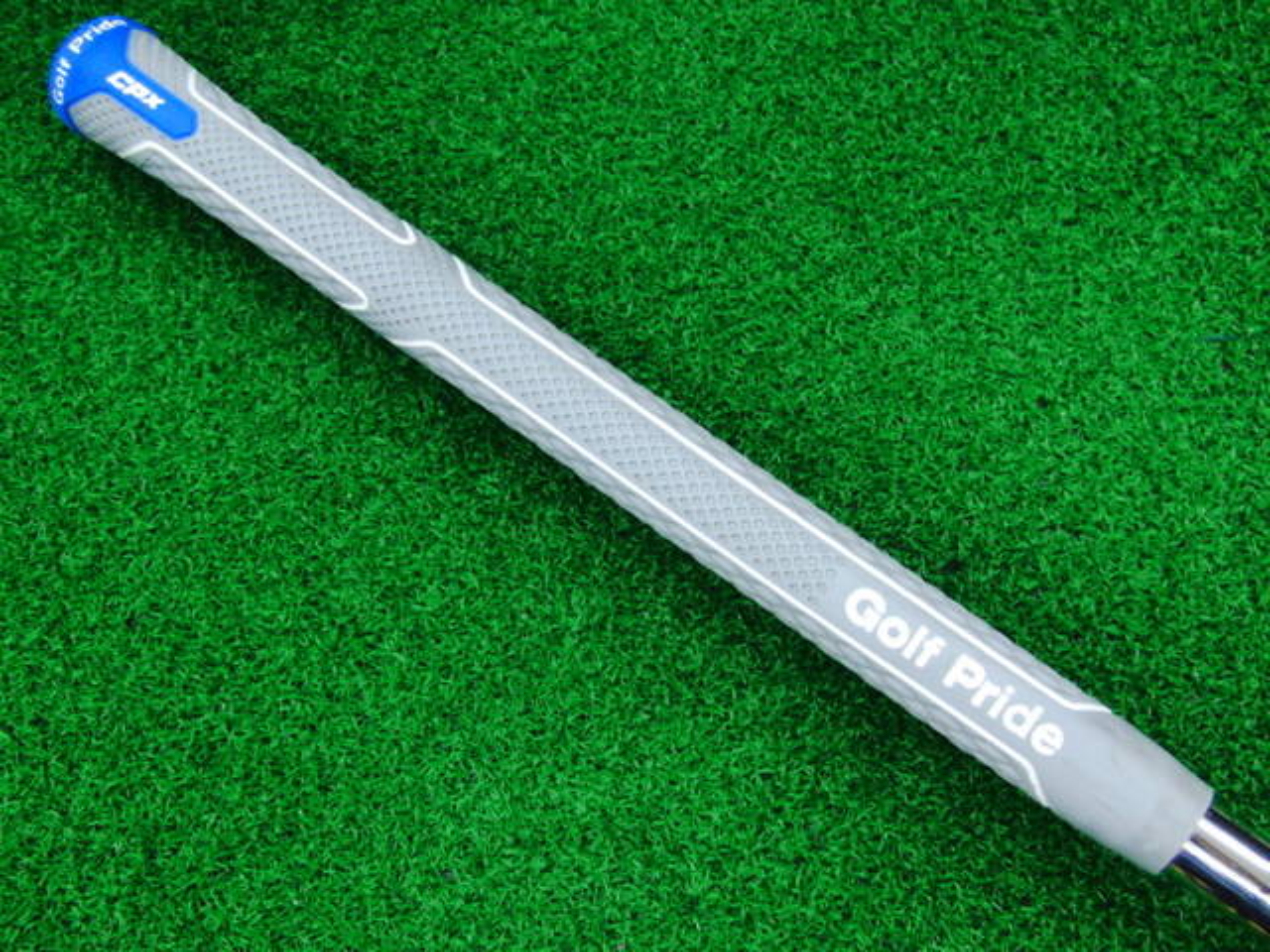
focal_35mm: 37
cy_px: 476
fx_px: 1357
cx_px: 635
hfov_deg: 50.1
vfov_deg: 38.7
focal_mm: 6.42
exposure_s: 1/40
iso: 400
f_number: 3.6
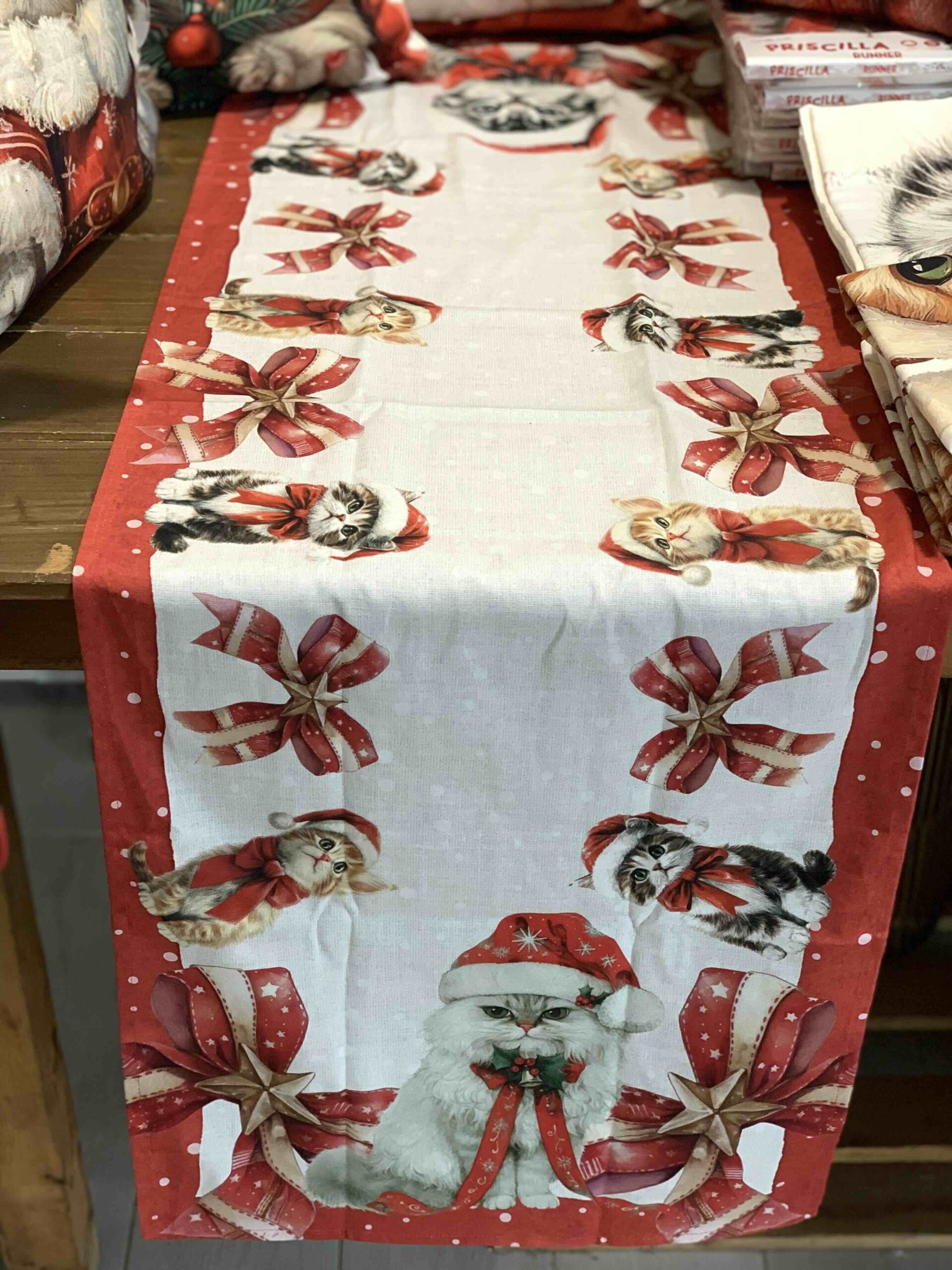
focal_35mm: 52
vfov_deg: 36.8
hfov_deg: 28.0
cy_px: 635
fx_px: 1907
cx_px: 476
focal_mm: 6
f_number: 2.4
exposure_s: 1/47
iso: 100
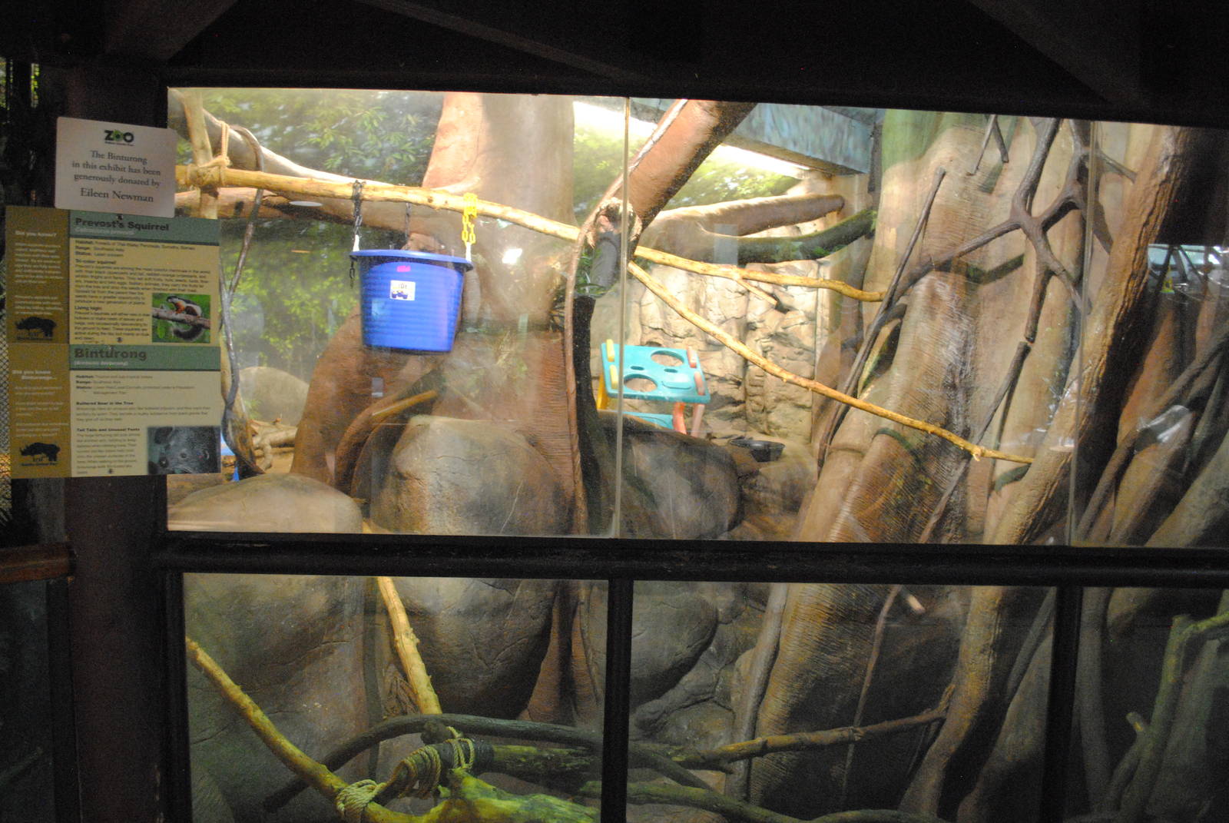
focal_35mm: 27
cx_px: 614
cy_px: 412
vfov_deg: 48.0
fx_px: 923
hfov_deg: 67.3
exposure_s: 1/10
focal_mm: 18
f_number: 3.5
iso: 1600
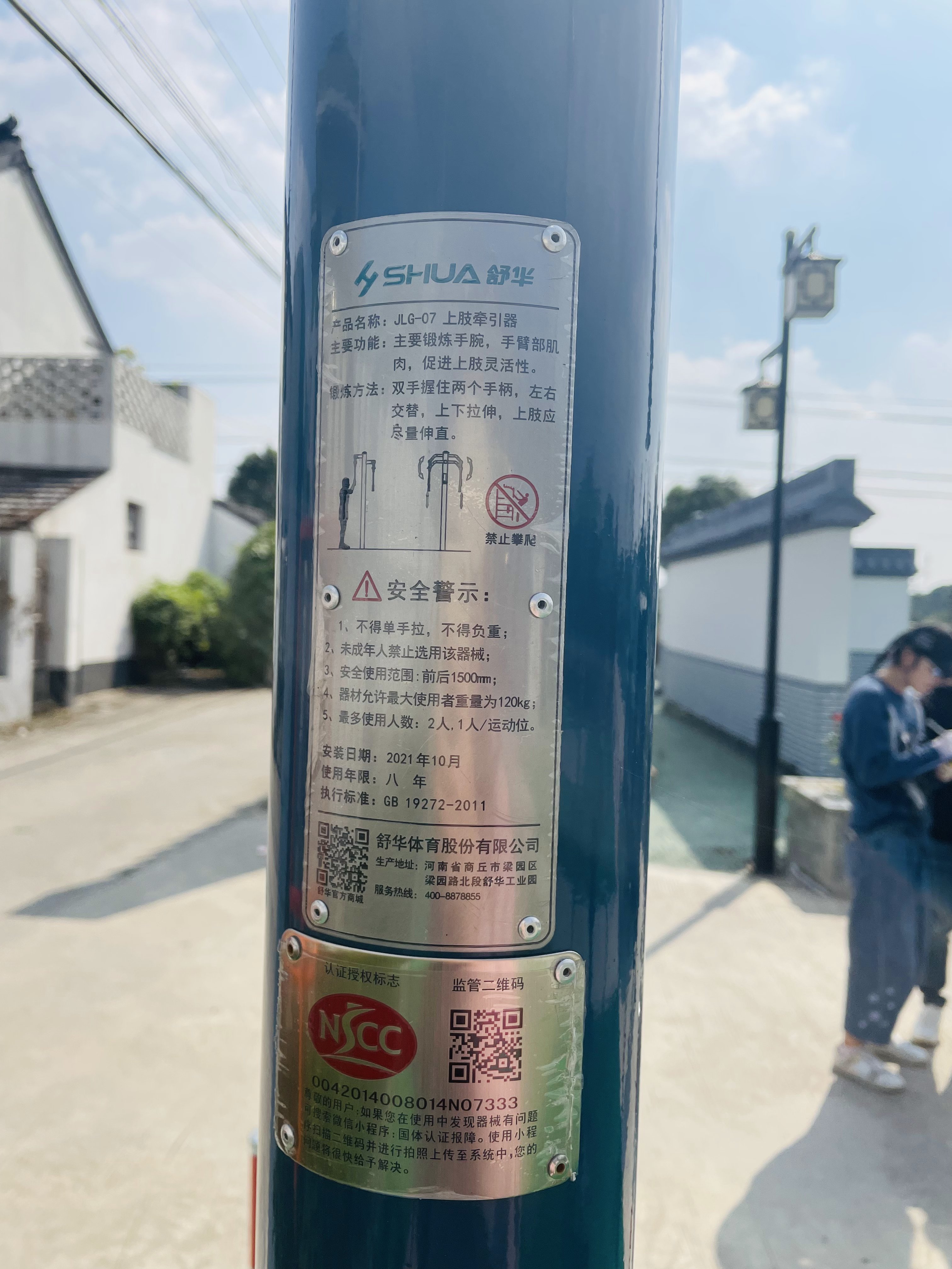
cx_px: 476
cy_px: 634
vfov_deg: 67.3
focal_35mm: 26
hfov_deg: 53.1
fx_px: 953
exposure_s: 1/6135
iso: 32
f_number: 1.6
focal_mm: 4.2
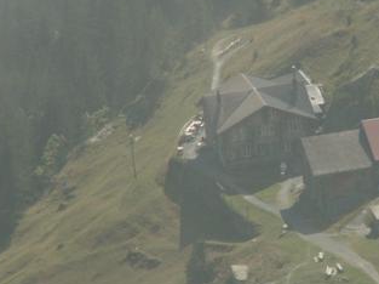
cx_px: 320
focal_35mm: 782
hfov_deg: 2.5
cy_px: 155
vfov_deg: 1.9
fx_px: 8552
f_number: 7.1
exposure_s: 1/250
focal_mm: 63.41
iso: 50
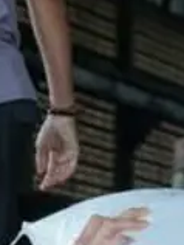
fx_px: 3824
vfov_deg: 3.6
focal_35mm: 541
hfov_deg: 2.7
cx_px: 311
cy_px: 395
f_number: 5.6
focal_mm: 76
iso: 800
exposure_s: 1/250
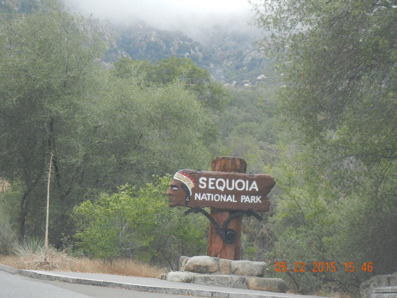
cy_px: 149
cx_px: 198
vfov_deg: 14.5
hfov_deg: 19.3
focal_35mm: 102
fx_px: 1170
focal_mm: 18.3
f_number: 4.5
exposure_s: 1/91.3
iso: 160
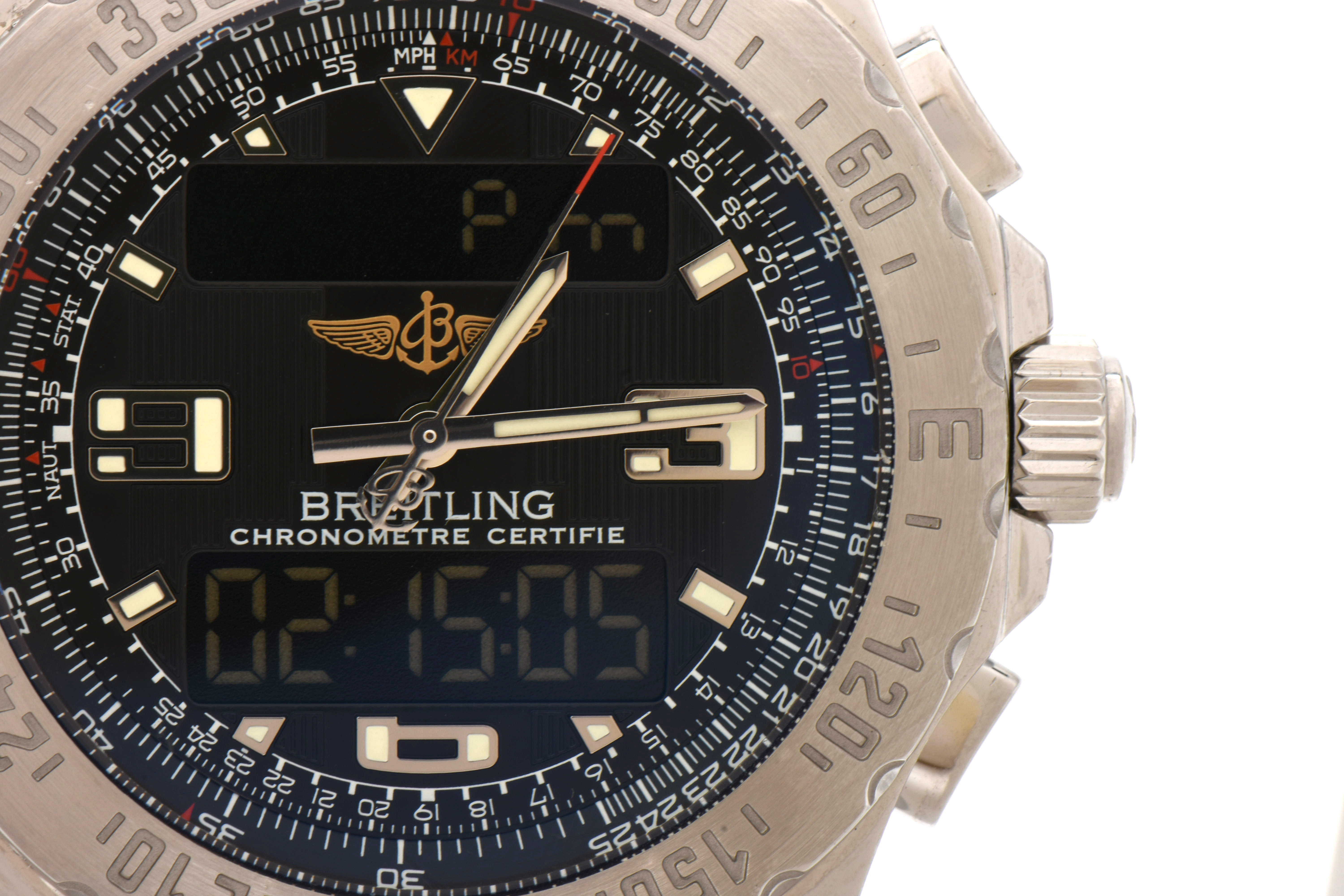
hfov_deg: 16.1
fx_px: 4760
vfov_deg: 10.8
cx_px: 672
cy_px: 448
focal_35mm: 128
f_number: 25
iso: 100
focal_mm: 85
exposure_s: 1/100
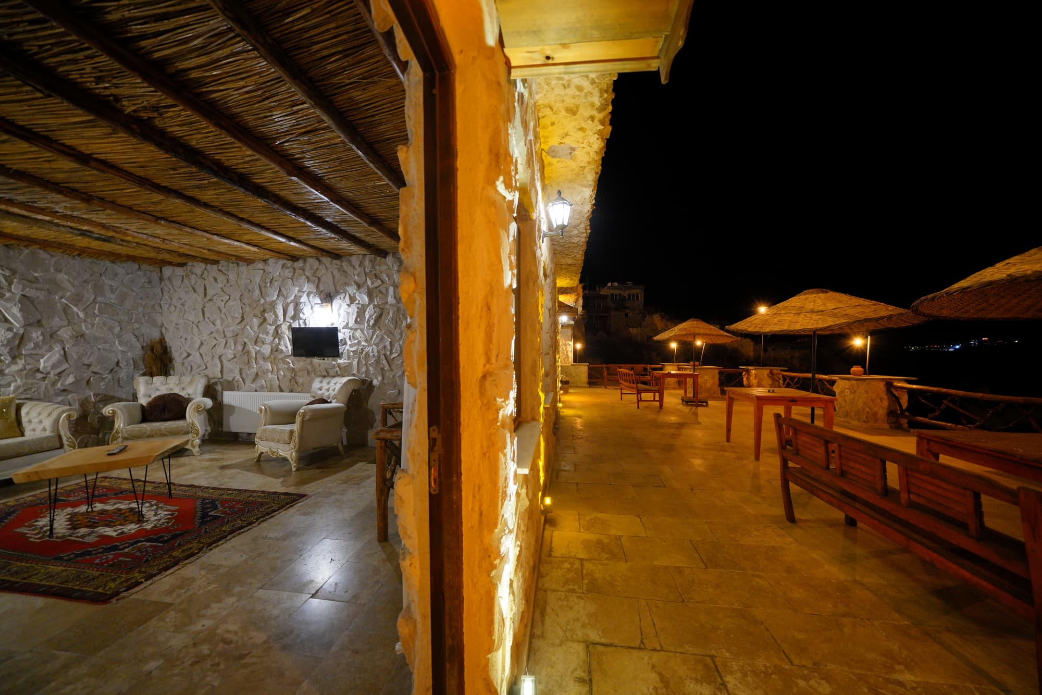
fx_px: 347
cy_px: 348
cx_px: 521
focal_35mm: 12
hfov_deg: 112.6
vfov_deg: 90.0
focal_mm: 12
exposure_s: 1/20
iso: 1250
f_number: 4
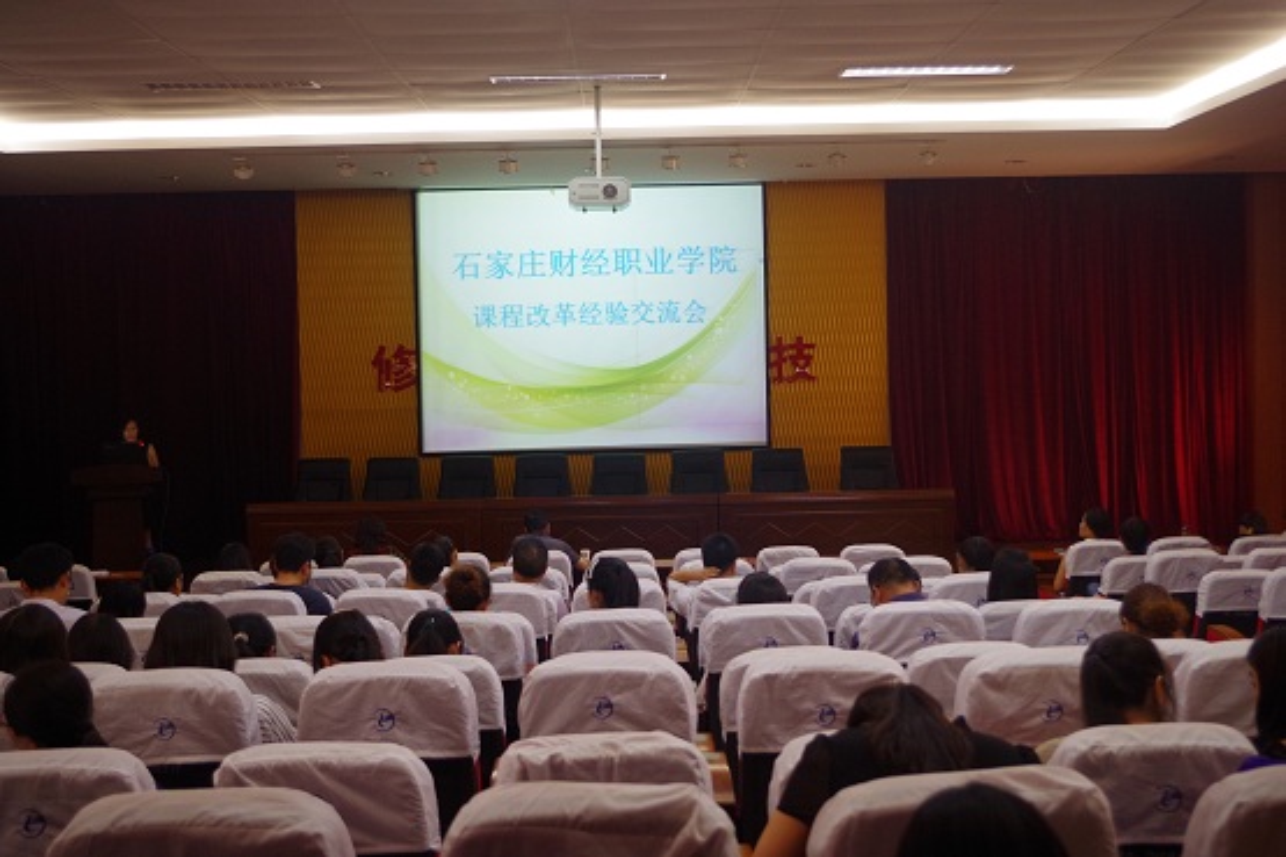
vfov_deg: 29.2
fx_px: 1643
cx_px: 643
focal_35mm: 46
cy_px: 428
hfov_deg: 42.8
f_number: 4
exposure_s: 1/20
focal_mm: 30.63
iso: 800
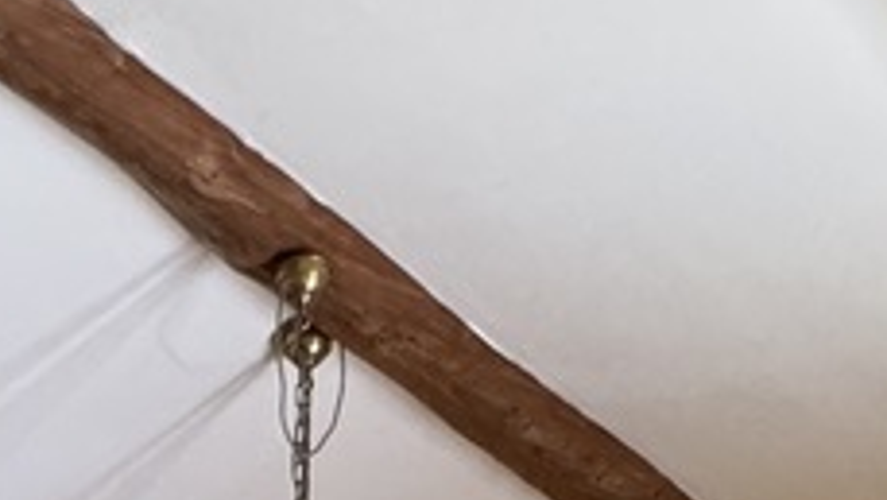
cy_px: 1682
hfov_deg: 25.4
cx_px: 39
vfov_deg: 9.7
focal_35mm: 80
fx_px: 1882
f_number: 2.2
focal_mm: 2.22
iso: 400
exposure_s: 1/60
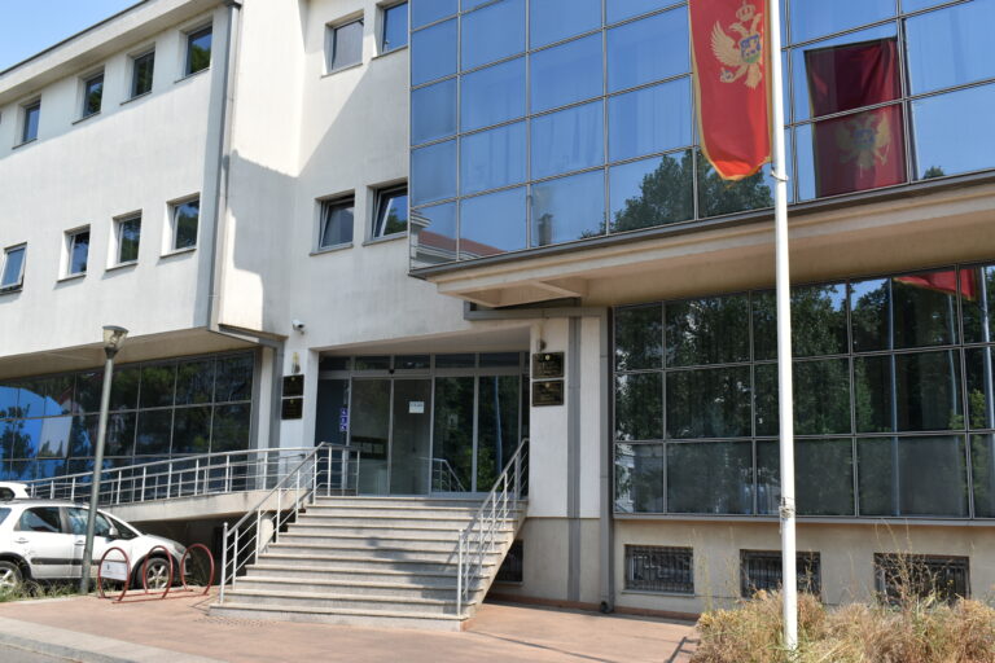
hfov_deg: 53.1
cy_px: 332
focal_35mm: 36
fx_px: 995
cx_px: 498
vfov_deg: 36.9
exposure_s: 1/320
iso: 200
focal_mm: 24
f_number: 9
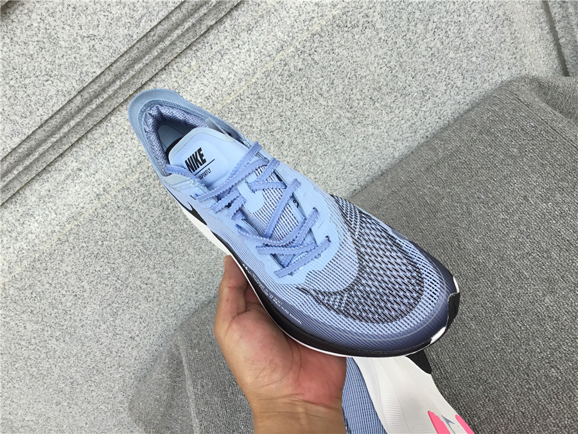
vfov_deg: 45.4
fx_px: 518
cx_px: 289
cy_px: 217
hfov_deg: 58.4
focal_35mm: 31
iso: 25
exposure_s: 1/379
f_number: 2.4
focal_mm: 3.3
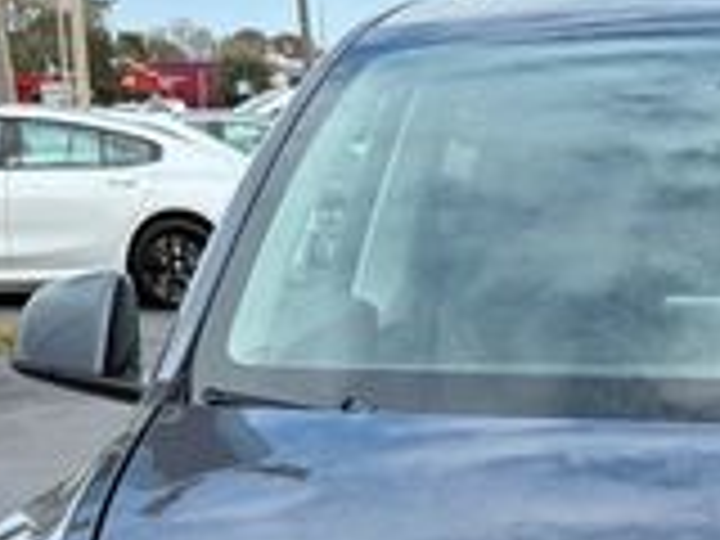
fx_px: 1997
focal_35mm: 96
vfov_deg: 14.1
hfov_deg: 19.5
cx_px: 810
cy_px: 882
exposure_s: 1/1812
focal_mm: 6.76
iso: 80
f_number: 1.78
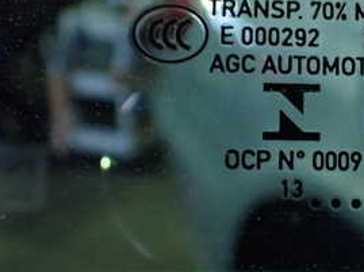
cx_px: 268
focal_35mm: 67
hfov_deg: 28.6
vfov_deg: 21.6
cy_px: 60
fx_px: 704
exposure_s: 1/30
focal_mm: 5.4
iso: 1000
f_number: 2.3
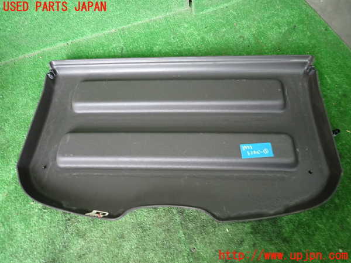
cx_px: 176
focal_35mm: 25
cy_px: 132
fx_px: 253
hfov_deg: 69.4
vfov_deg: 54.9
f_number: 2
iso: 500
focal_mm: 4.5
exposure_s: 1/30
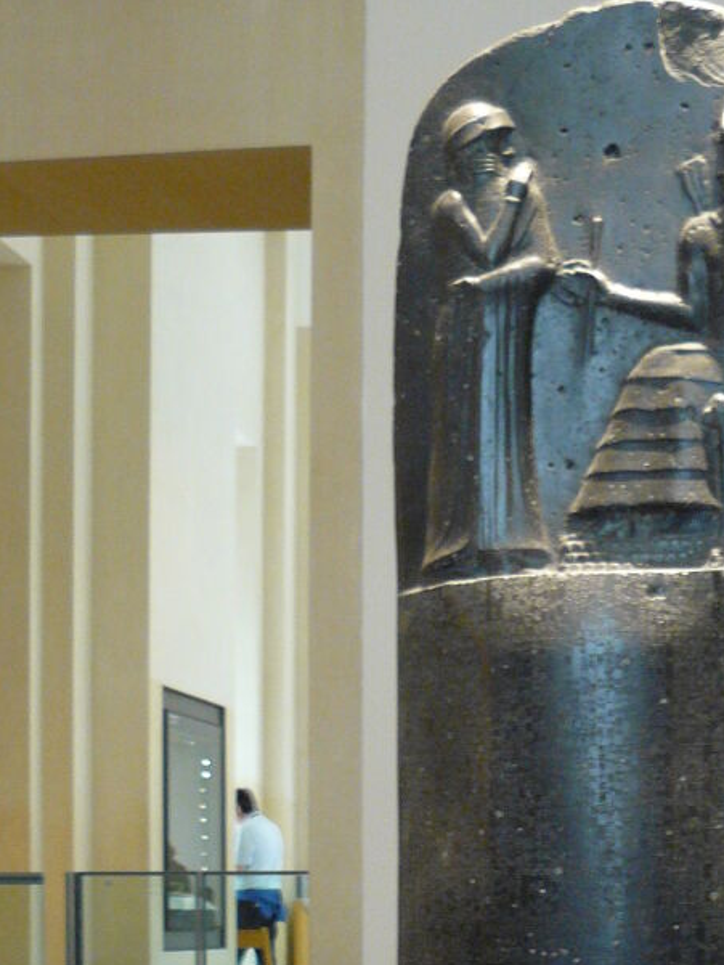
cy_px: 999
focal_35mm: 91
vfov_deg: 20.7
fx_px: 2537
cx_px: 737
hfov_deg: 15.9
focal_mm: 6.3
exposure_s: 1/6
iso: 200
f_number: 2.8
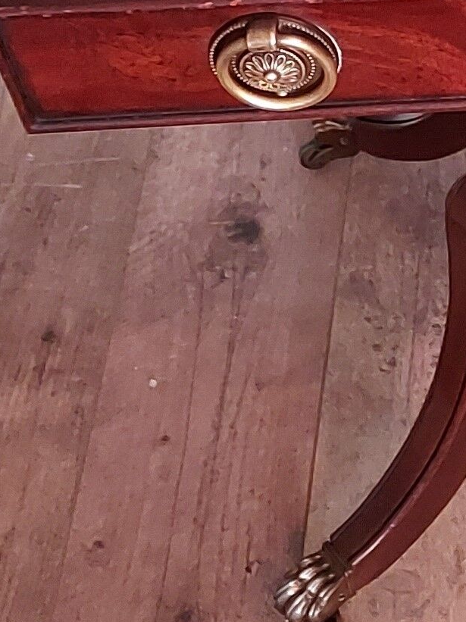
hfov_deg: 12.1
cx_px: 698
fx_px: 2102
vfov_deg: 16.4
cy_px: -18
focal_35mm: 117
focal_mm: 4.6
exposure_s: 1/25
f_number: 1.8
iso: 1000
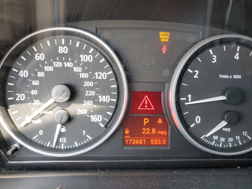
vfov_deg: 53.1
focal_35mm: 26
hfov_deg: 67.3
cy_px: 94
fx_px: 189
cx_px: 126
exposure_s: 1/100
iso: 85
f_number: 1.5
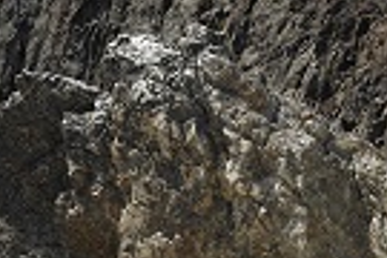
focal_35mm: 122
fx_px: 1311
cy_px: 176
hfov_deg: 16.8
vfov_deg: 11.2
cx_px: 135
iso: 100
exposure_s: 1/400
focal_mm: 20
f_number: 7.1
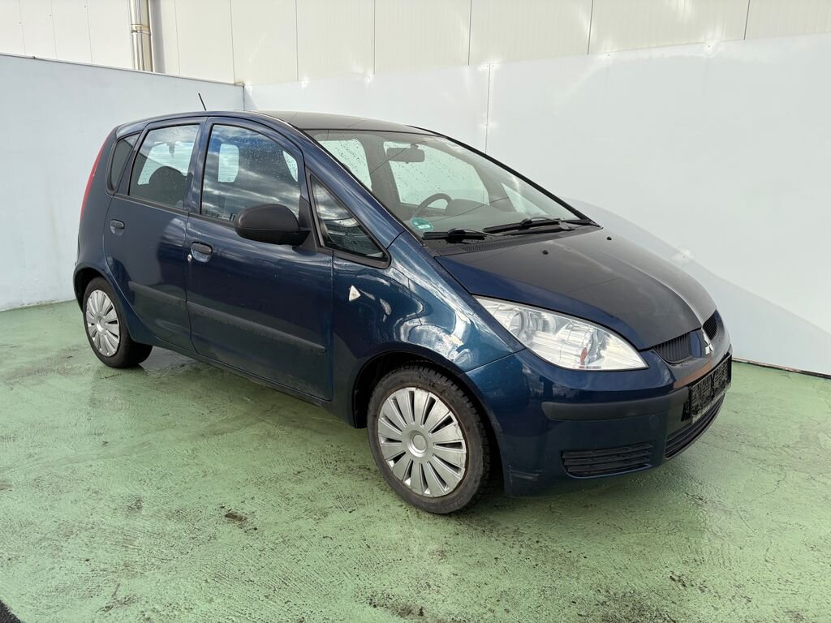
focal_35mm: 26
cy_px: 312
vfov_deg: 53.1
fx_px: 624
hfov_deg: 67.3
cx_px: 416
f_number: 1.6
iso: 50
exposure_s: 1/1451
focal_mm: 5.96
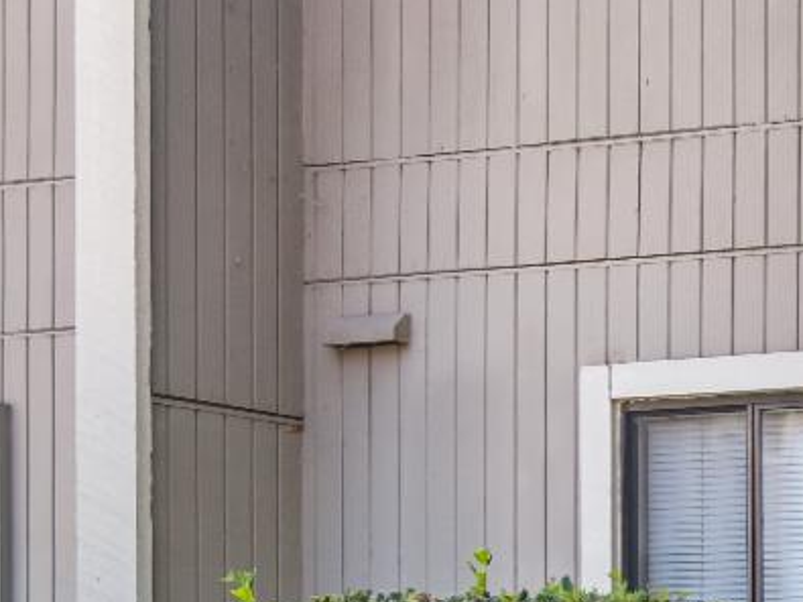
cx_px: 1315
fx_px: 2203
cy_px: 781
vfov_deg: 14.9
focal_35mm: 95
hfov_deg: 17.7
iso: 200
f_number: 5
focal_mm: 17
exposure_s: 1/10
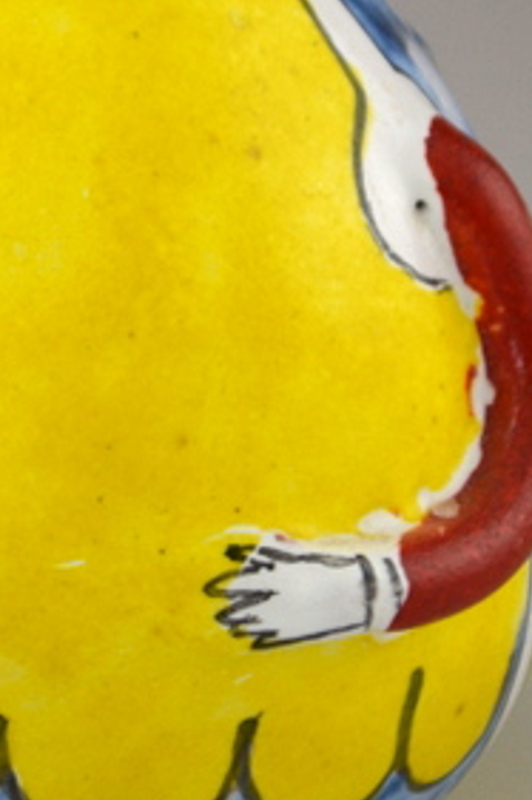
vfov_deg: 10.0
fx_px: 4555
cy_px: 285
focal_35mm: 205
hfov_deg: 6.7
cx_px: 40
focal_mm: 55
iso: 320
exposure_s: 1/125
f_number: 5.6
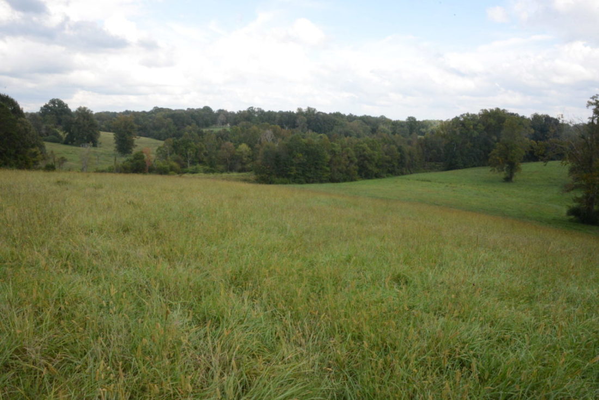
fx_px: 466
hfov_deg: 65.5
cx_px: 300
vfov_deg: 46.4
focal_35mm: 28
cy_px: 200
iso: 3200
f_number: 22
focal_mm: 28
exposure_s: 1/320
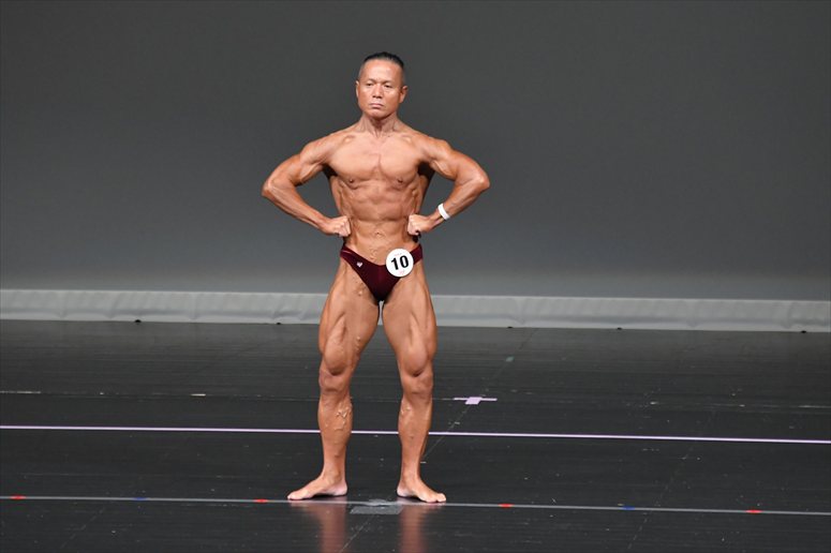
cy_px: 276
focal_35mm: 345
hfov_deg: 6.0
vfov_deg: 4.0
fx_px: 7960
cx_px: 416
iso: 4000
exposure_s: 1/400
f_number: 5.6
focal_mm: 230
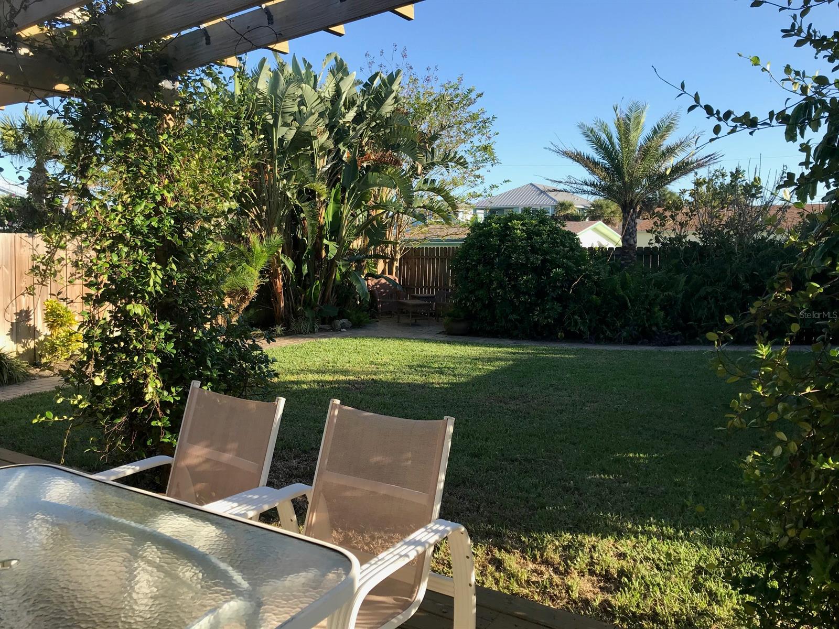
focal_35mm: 28
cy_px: 314
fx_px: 679
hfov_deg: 63.4
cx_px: 420
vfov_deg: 49.7
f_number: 1.8
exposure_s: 1/833
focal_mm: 3.99
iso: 20
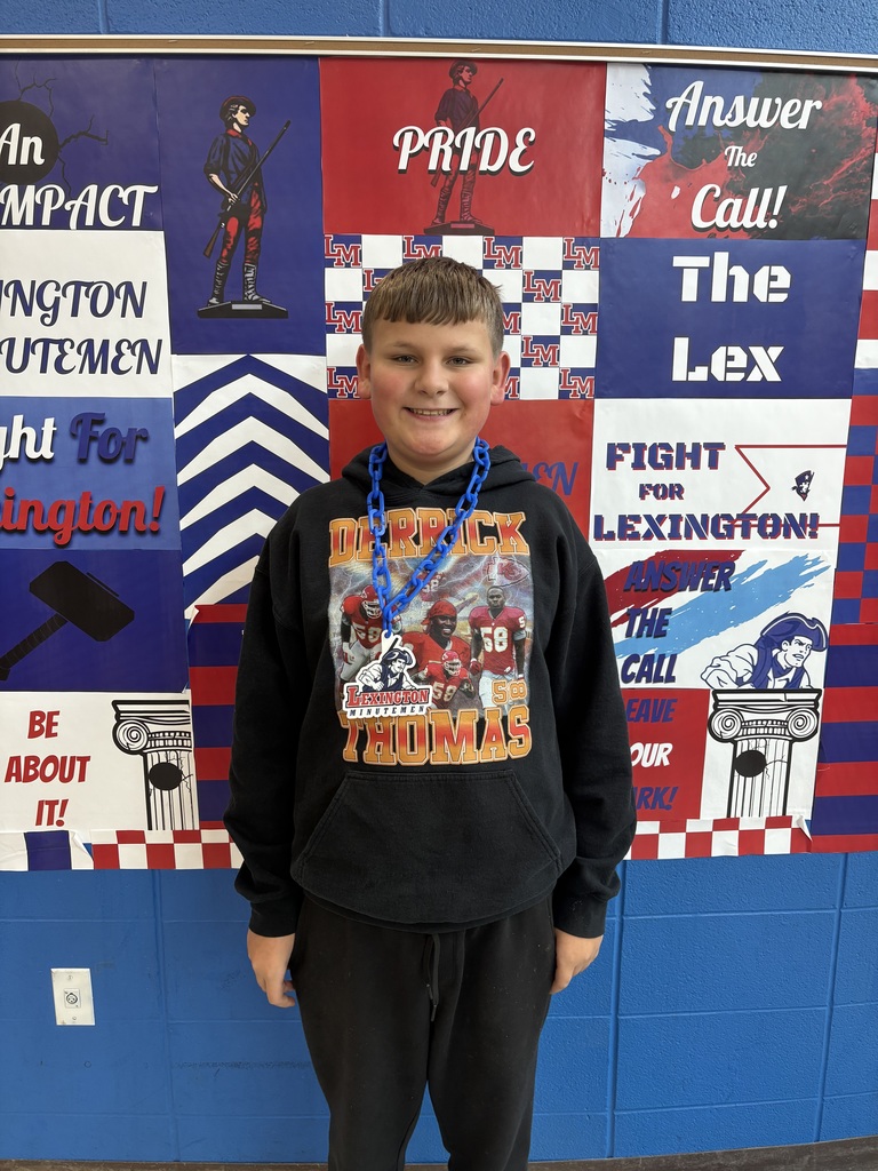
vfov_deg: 67.3
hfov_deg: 53.1
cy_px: 586
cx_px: 439
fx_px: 879
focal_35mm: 26
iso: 80
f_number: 1.6
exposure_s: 1/60
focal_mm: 5.96
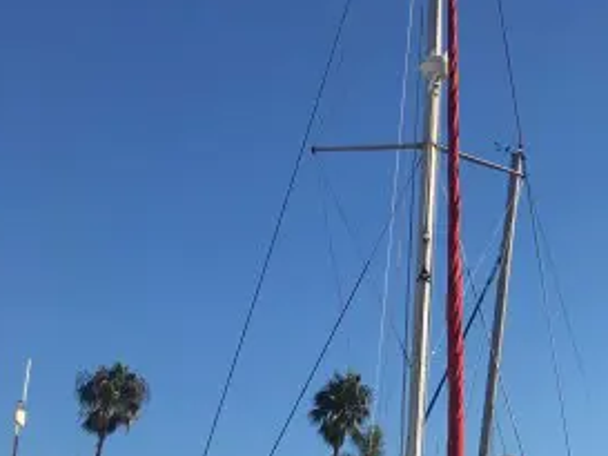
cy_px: 338
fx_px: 1494
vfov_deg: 17.3
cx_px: 860
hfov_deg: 20.4
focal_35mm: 85
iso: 25
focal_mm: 4.15
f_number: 2.2
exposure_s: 1/1923
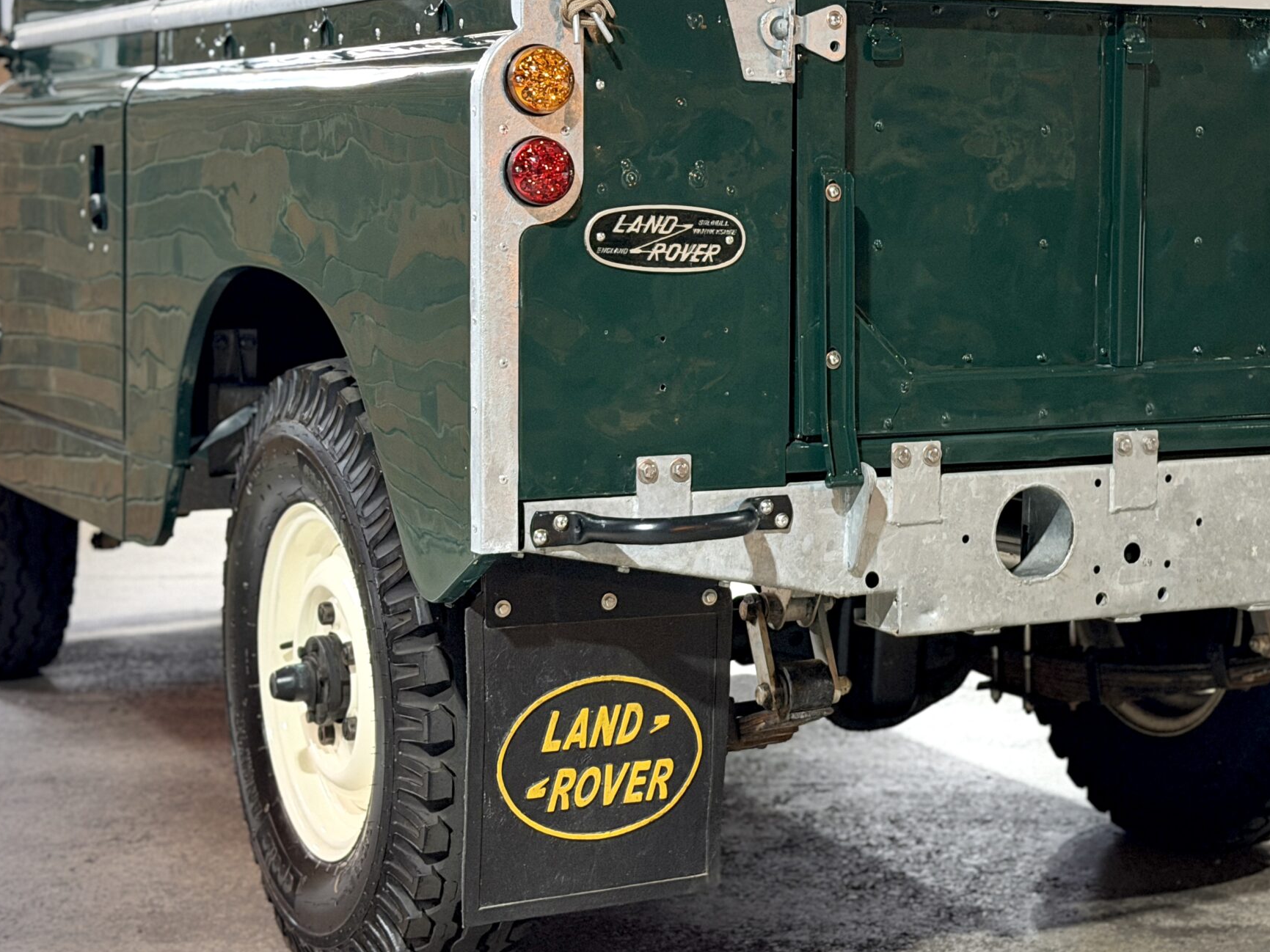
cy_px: 338
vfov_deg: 20.7
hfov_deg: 27.2
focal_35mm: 71
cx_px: 862
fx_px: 2605
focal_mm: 6.76
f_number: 1.78
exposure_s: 1/25
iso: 400
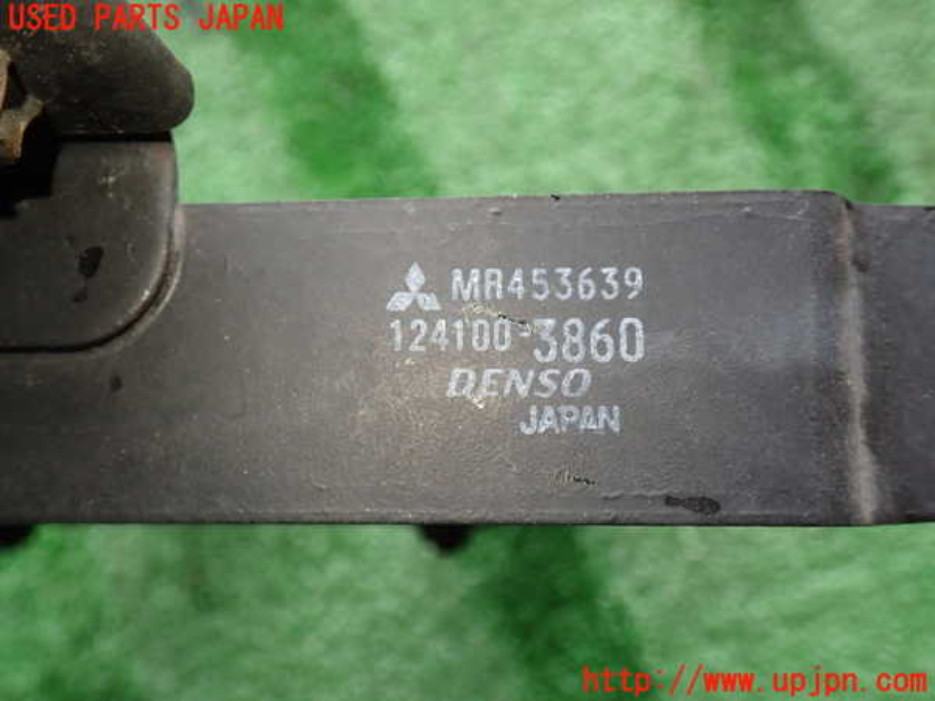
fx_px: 972
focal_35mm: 36
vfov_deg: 39.7
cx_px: 468
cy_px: 350
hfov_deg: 51.4
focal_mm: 6.37
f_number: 2.5
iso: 200
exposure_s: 1/50
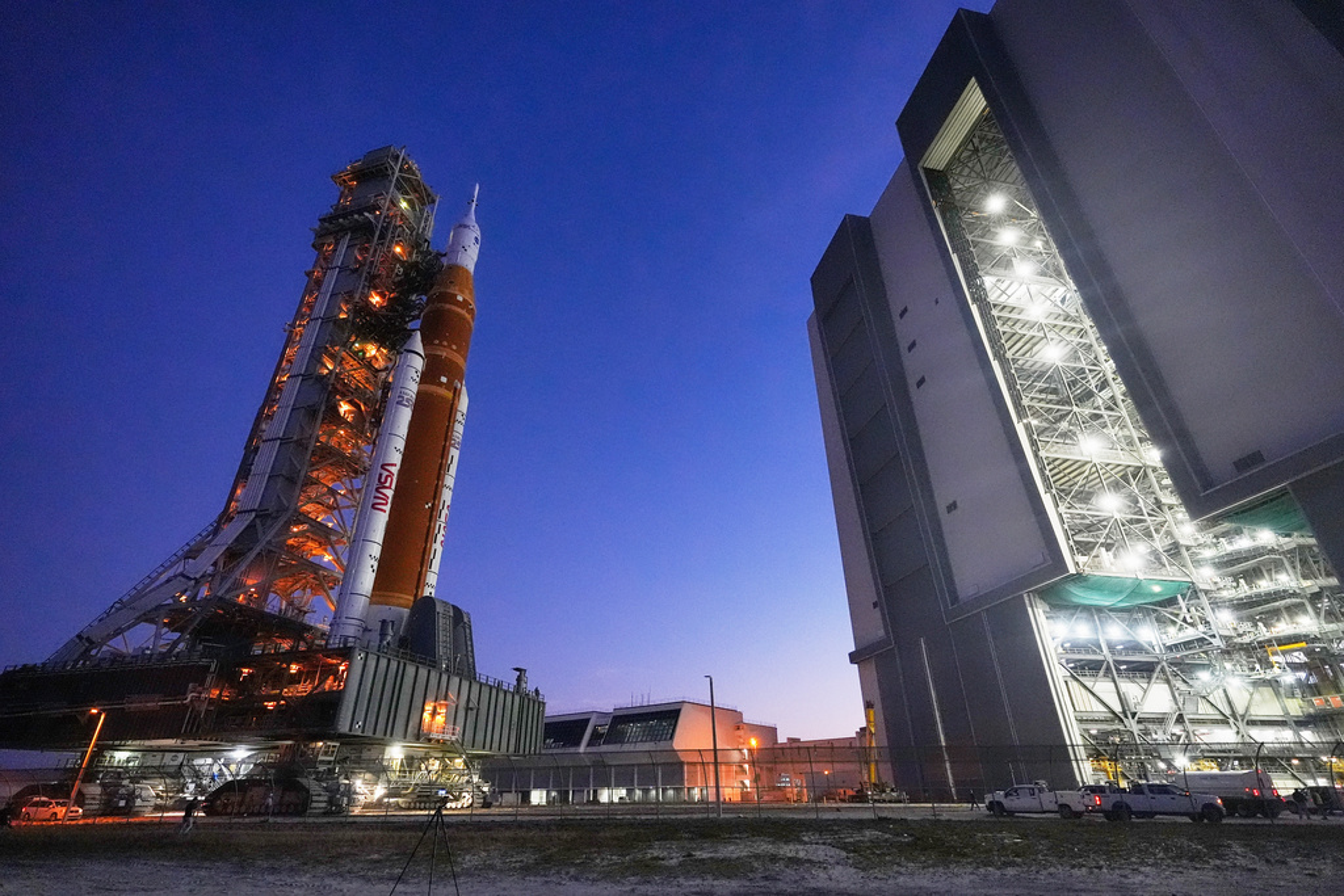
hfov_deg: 96.7
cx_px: 672
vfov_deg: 73.8
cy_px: 448
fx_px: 597
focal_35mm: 16
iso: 6400
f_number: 2.8
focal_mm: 16
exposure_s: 1/200
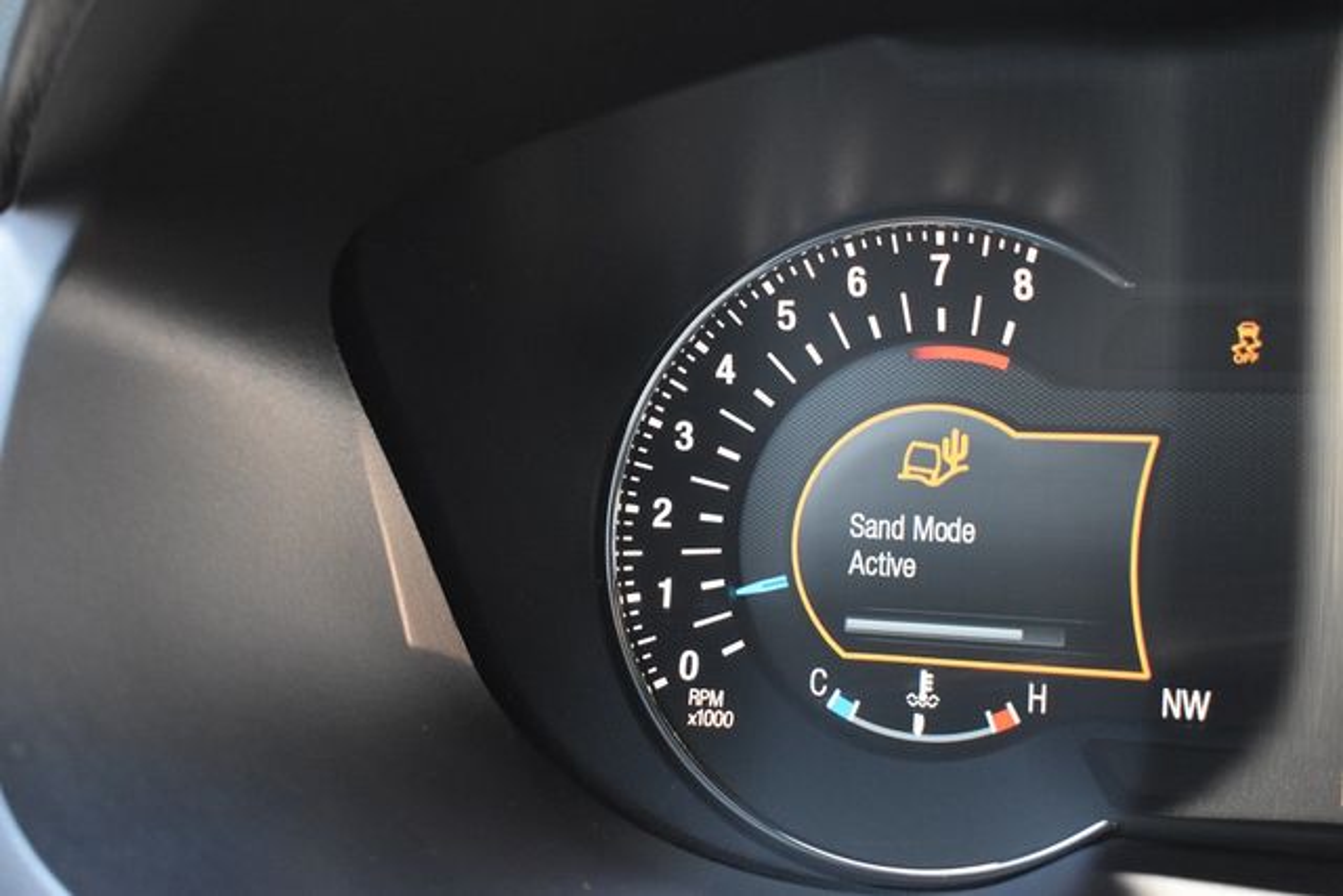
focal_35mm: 48
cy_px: 448
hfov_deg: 41.1
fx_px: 1791
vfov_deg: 28.1
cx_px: 672
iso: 2800
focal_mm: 32
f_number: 4.5
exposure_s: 1/125
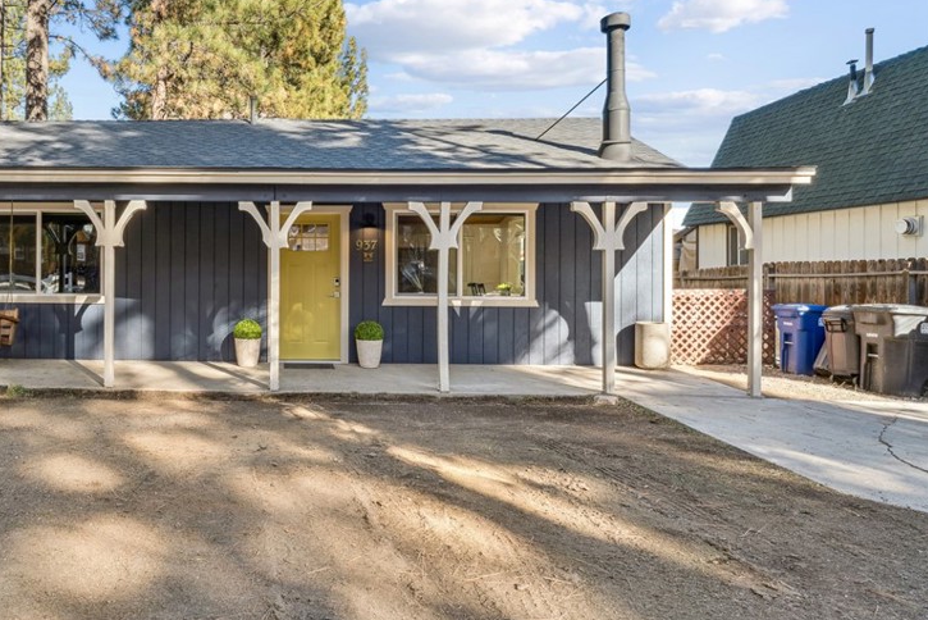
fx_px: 652
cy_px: 268
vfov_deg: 50.7
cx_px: 279
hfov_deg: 68.1
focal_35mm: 25
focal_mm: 17.9
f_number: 22
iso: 100
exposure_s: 1/5
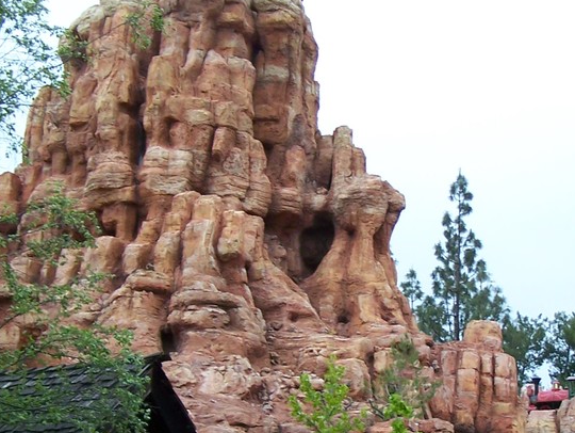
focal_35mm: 90
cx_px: 401
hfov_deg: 21.6
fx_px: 1496
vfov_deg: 16.4
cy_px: 299
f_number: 2.8
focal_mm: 6.3
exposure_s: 1/400
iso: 80
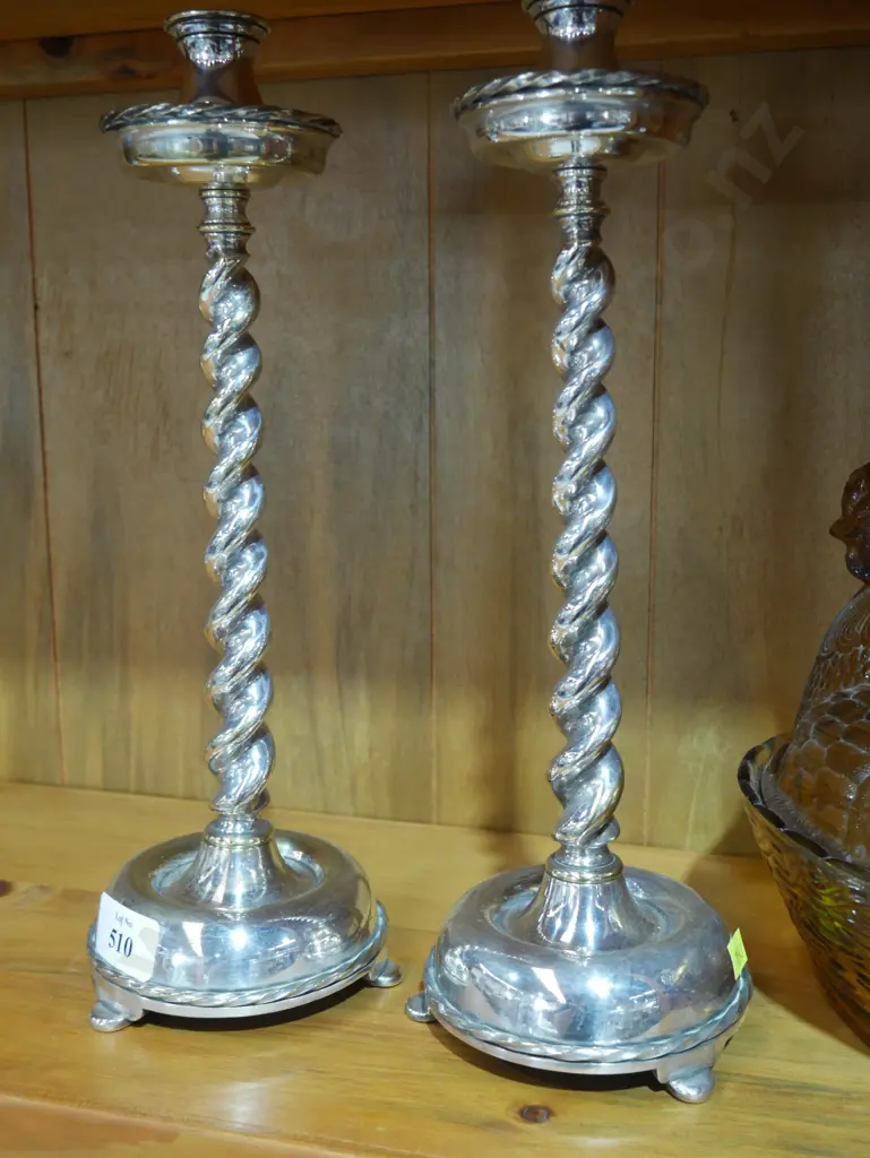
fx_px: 1205
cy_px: 579
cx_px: 435
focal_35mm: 36
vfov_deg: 51.3
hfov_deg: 39.7
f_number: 4
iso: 800
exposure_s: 1/60
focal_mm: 18
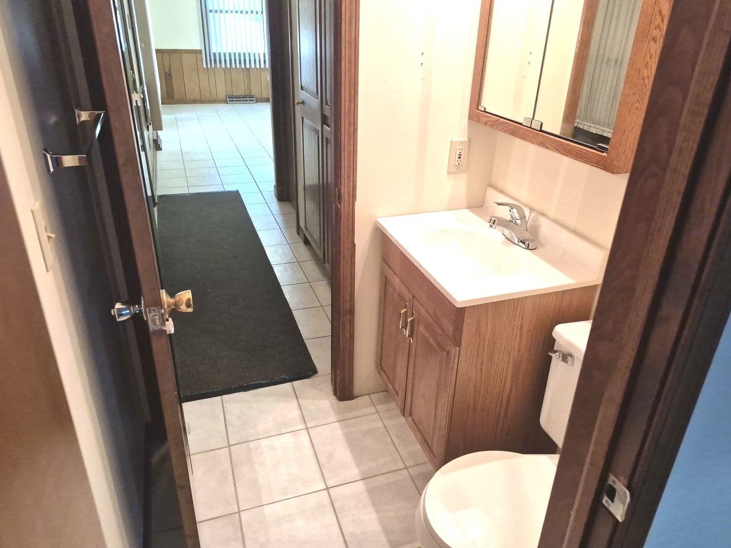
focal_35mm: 24
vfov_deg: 56.8
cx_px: 357
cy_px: 270
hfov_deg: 71.6
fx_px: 507
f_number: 1.8
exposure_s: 1/120
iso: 400
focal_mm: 5.4
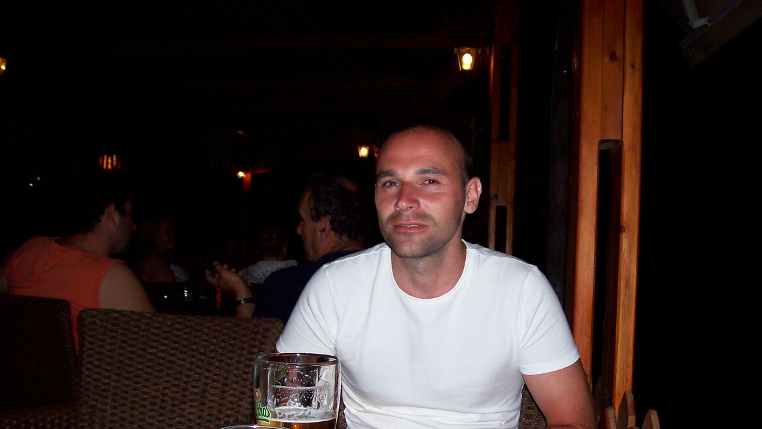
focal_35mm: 40
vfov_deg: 29.6
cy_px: 273
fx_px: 808
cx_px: 386
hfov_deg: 50.5
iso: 80
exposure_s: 1/64
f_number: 2.7
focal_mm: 6
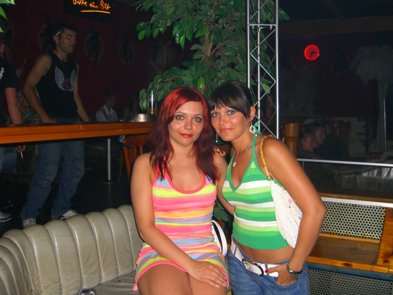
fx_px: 431
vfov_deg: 37.7
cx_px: 196
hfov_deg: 49.0
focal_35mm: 38
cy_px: 148
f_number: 2.8
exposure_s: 1/60
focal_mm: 7.9
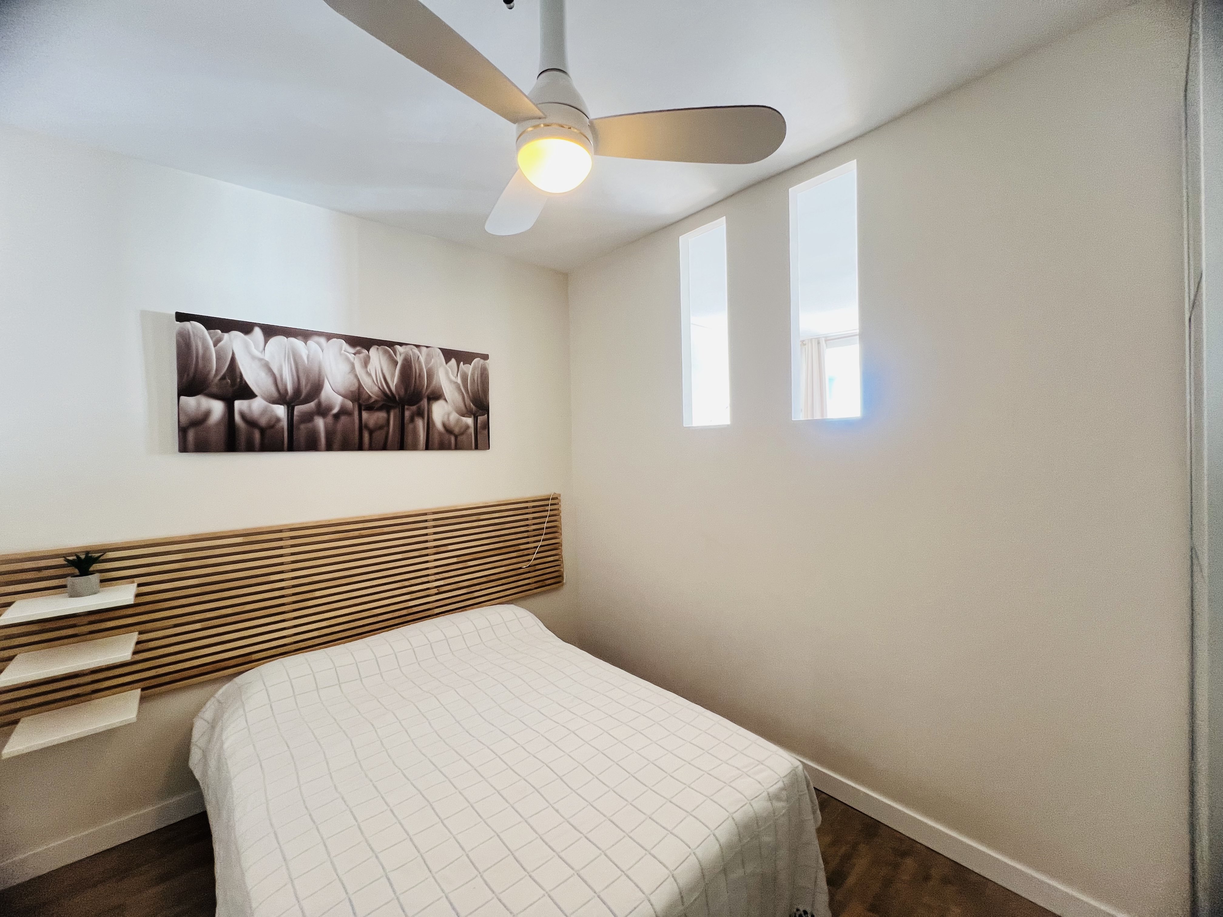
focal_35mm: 13
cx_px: 612
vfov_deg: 89.9
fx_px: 459
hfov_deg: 106.2
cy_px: 458
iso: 160
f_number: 1.8
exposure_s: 1/50
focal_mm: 1.57
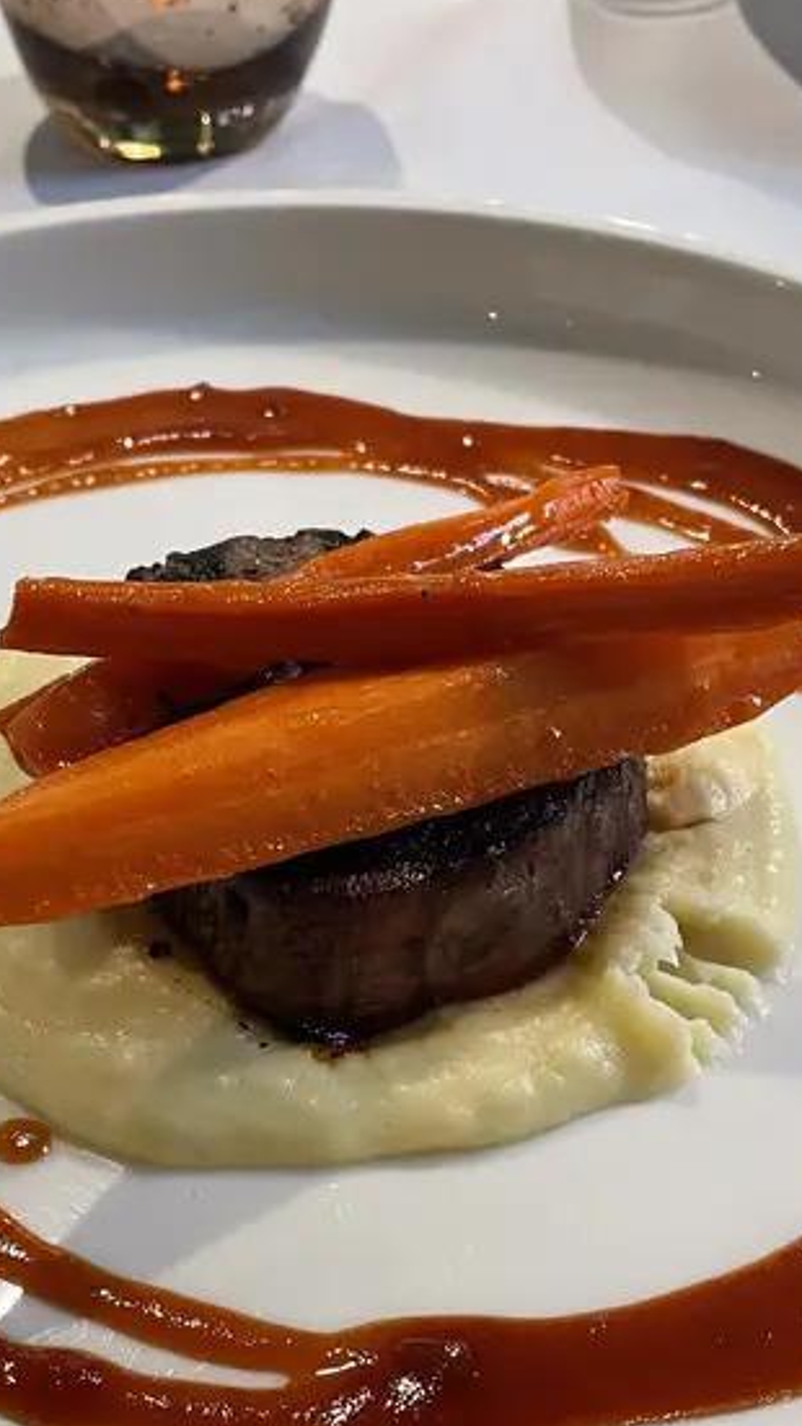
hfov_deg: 24.8
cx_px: 292
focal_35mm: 48
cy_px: 1024
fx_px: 1814
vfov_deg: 41.9
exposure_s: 1/60
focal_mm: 4.2
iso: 200
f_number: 1.6
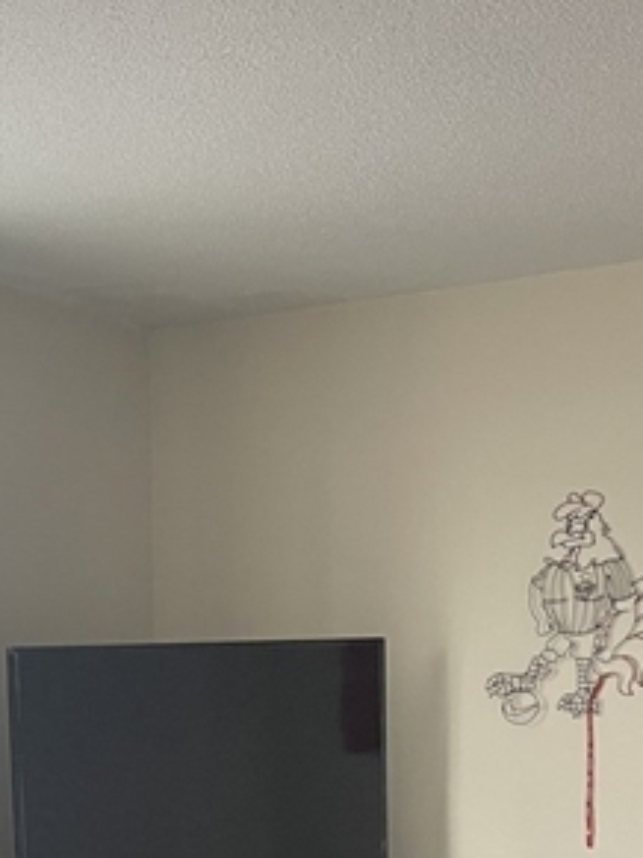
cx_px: 62
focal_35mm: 66
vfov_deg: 27.7
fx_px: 1636
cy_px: 861
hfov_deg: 21.7
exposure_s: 1/73
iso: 125
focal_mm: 5.1
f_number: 1.6
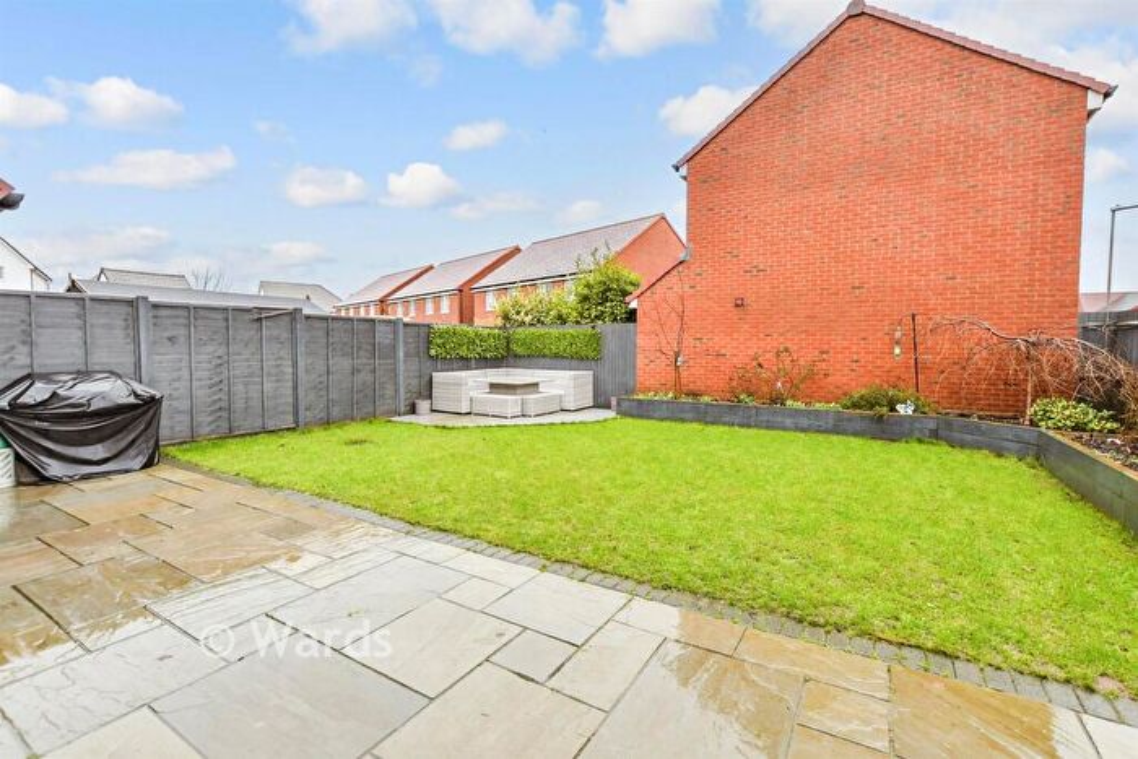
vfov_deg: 77.4
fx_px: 474
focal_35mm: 15
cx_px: 569
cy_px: 380
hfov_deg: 100.4
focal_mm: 10
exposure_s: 1/30
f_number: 6.3
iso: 160
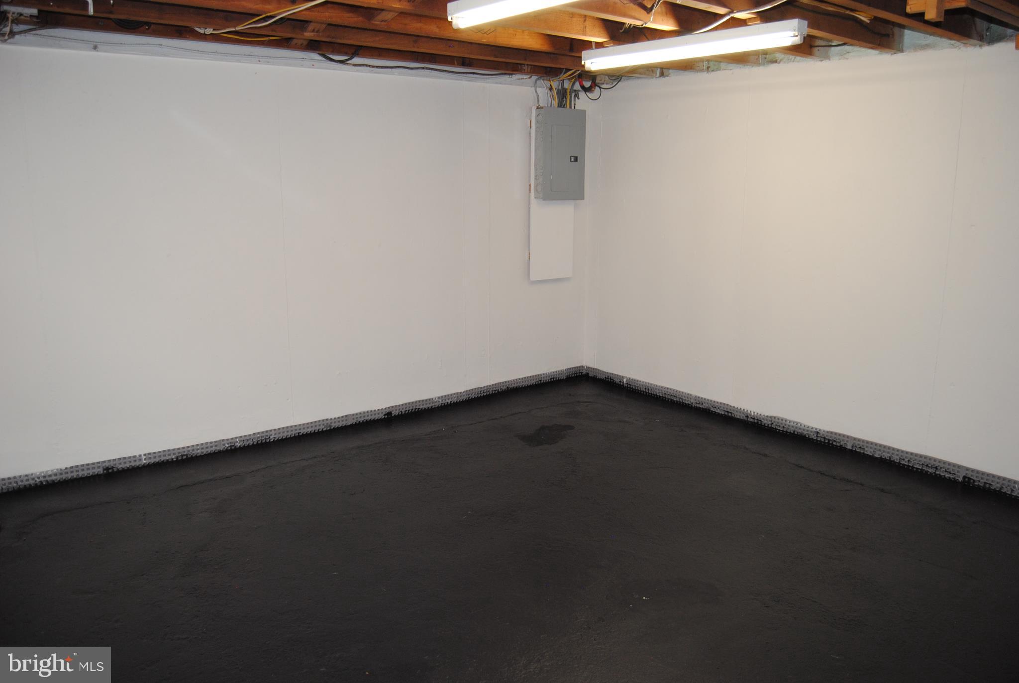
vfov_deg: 48.1
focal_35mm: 27
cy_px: 342
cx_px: 510
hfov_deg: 67.3
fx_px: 766
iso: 400
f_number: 4
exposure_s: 1/60
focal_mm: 18
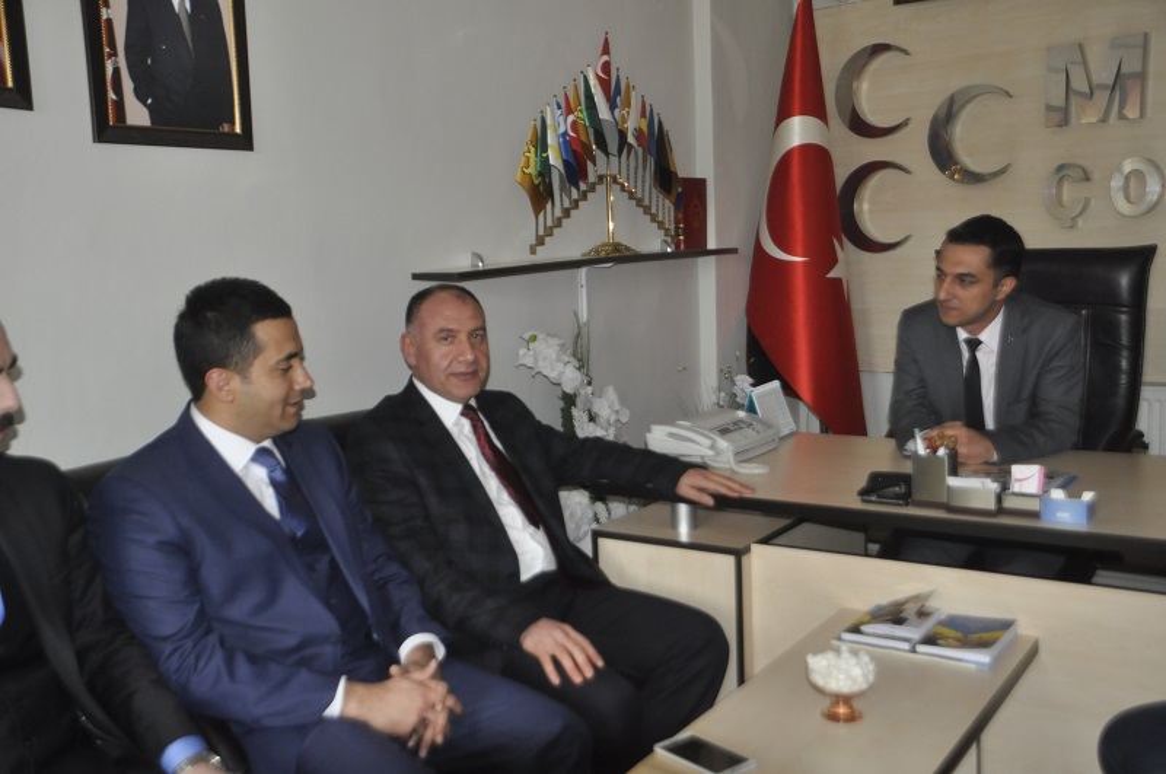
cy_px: 387
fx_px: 1164
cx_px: 583
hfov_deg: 53.2
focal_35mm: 36
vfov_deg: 36.8
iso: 800
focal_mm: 24
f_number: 3.8
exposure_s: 1/60
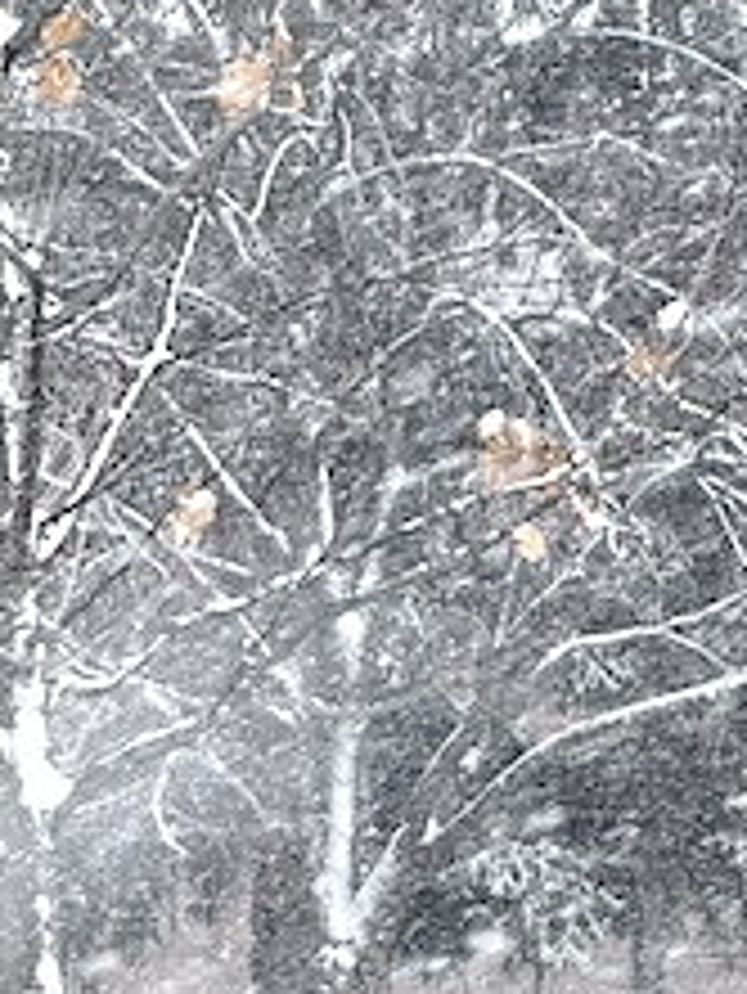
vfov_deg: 5.7
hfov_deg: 4.3
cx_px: 702
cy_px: 1048
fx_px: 10003
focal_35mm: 348
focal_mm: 15.66
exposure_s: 1/261
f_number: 2.8
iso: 64
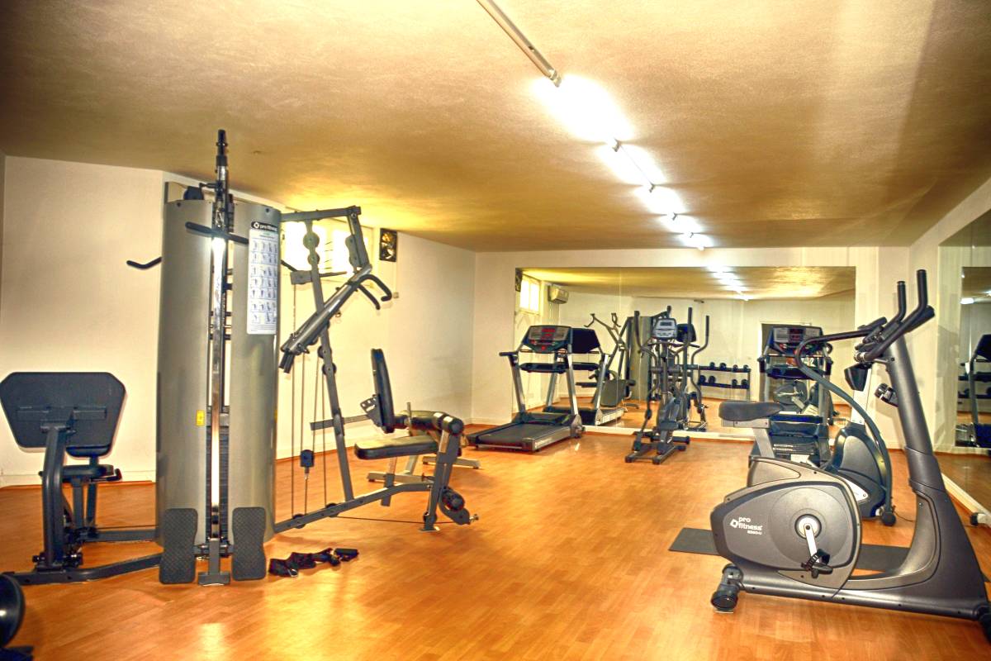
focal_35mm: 27
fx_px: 743
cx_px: 496
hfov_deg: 67.4
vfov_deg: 47.9
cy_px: 330
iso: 400
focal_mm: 18
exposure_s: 1/60
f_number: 4
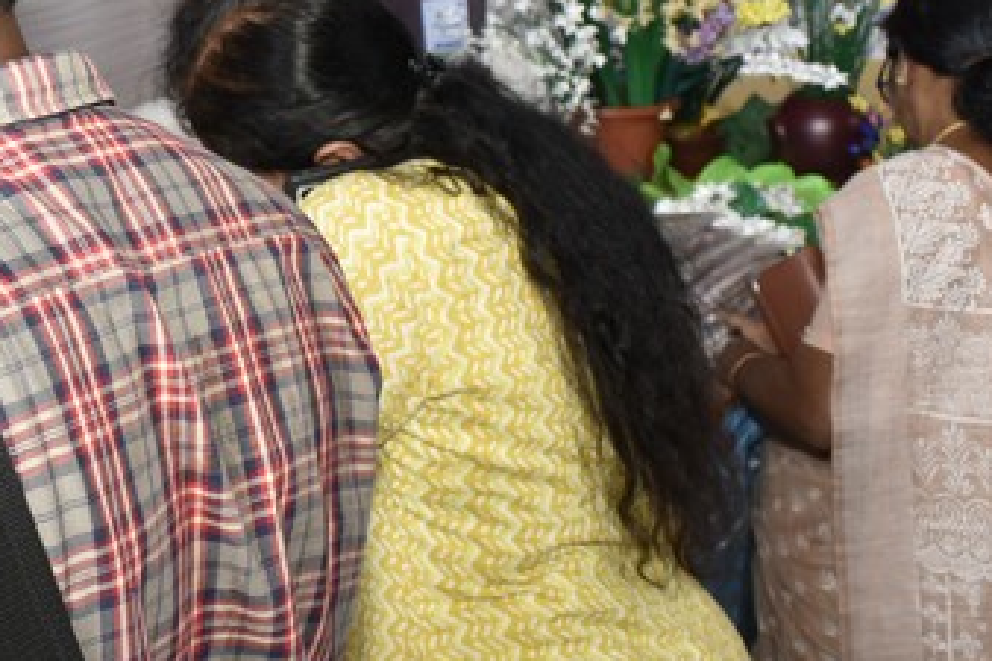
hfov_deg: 26.9
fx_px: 1983
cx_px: 50
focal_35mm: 72
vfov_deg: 18.7
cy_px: 100
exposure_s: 1/80
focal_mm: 18
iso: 250
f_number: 5
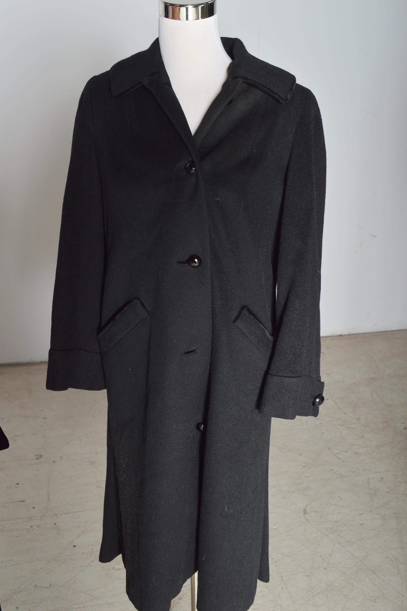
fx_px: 688
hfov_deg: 33.0
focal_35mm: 40
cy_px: 306
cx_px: 204
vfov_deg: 48.0
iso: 400
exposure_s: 1/200
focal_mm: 27
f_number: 9
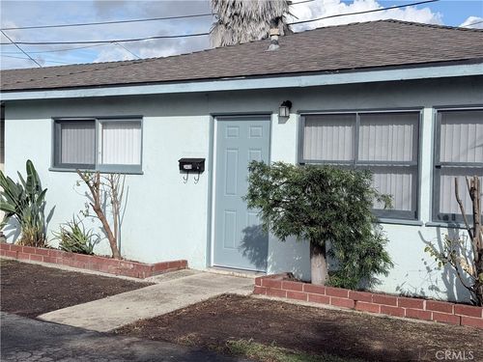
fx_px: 670
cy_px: 181
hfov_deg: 39.7
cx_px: 242
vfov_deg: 30.3
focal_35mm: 48
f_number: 1.78
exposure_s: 1/8772
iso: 64
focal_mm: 6.76
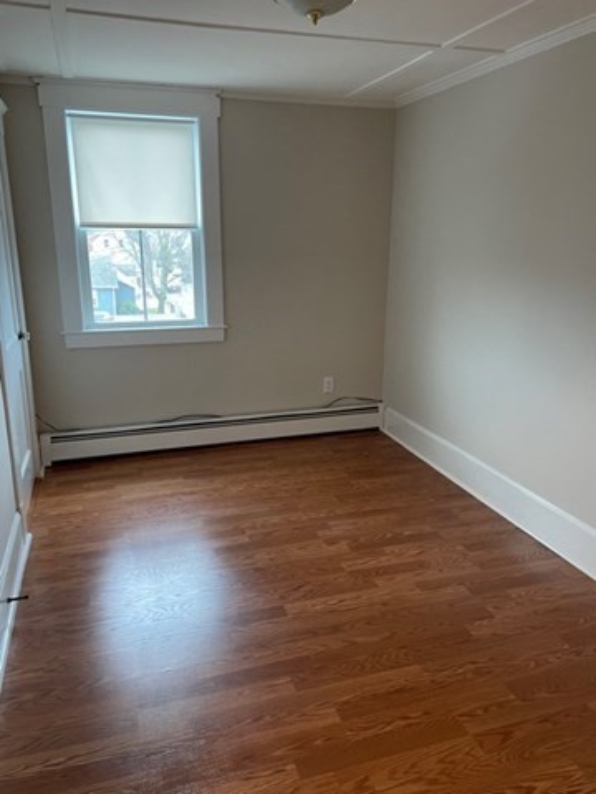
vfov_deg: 67.3
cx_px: 298
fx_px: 597
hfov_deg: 53.1
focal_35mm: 26
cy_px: 397
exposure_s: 1/60
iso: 250
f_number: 1.6
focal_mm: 4.2
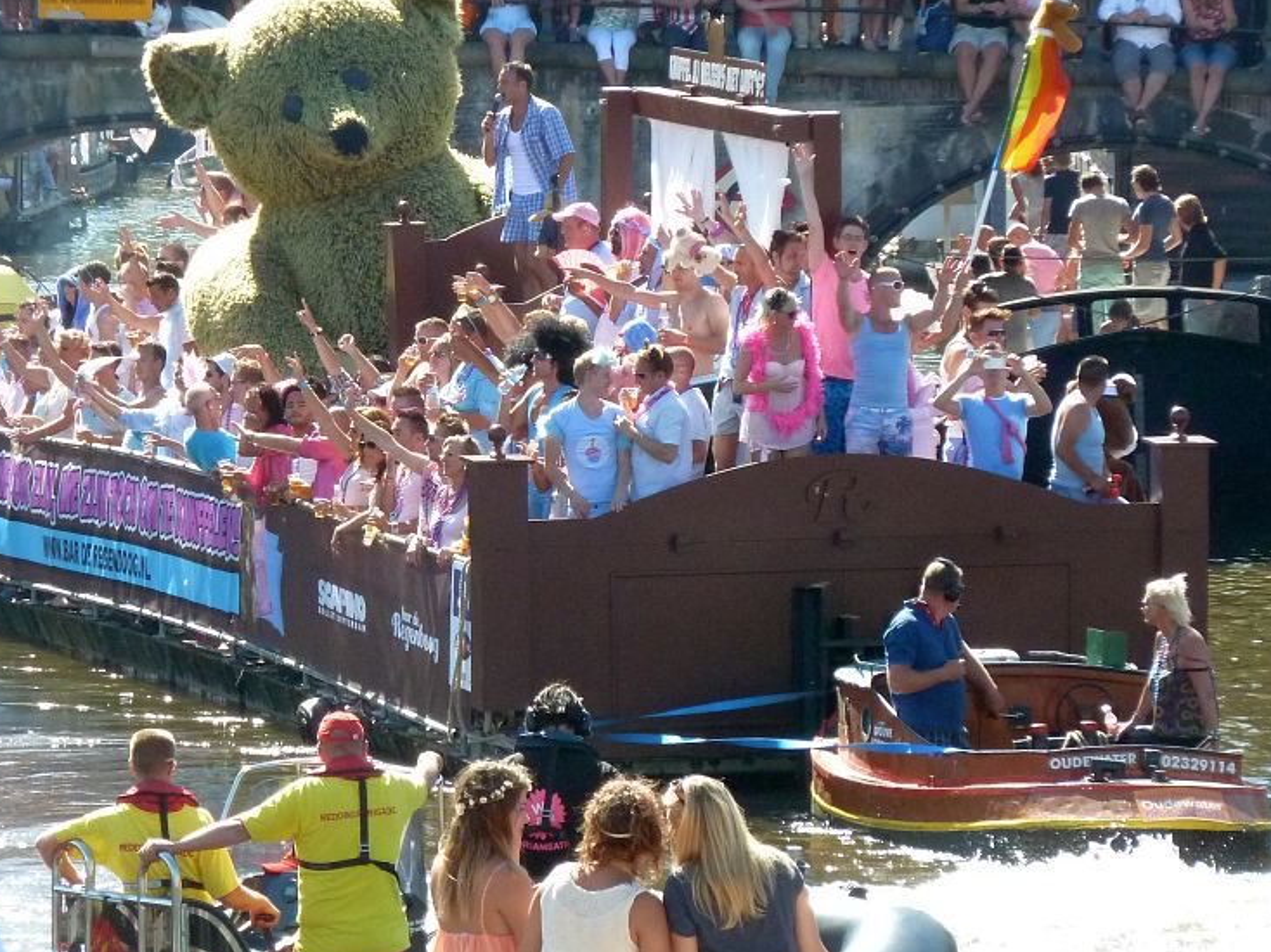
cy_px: 415
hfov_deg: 6.3
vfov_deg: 4.7
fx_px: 11525
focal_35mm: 314
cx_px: 556
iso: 320
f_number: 4.6
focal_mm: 37
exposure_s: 1/400
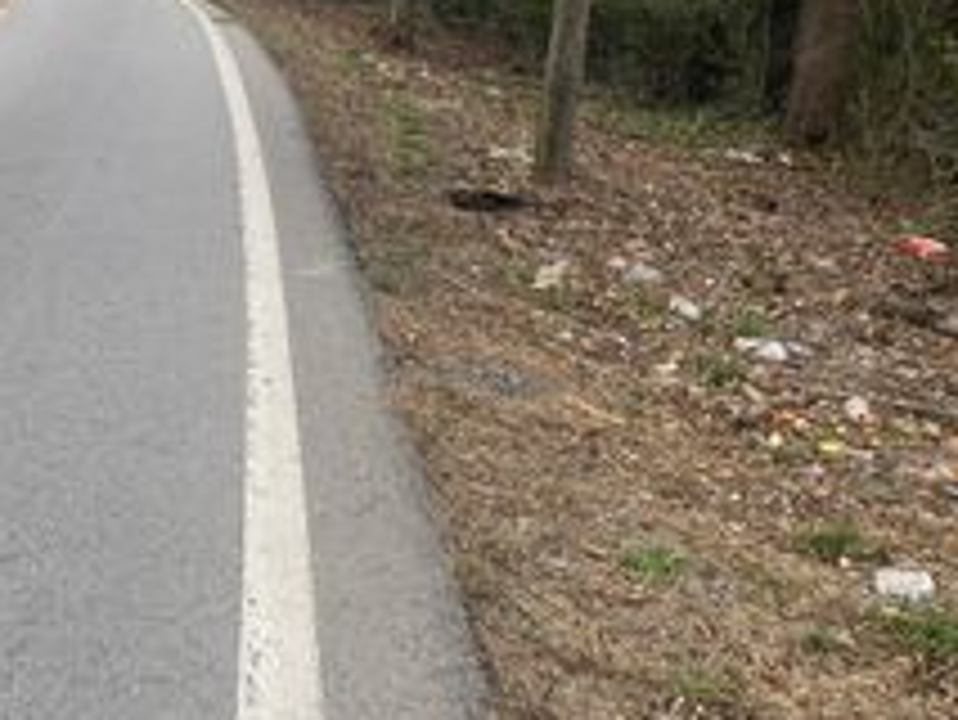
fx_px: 1689
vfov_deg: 23.8
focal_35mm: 61
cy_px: 173
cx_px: -31
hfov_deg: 29.3
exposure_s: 1/361
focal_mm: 4.25
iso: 32
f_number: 1.8
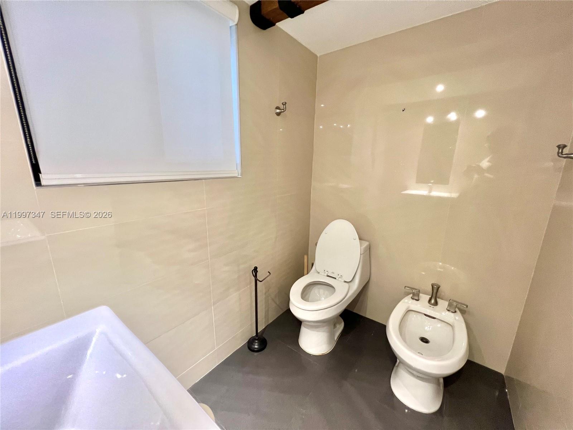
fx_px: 215
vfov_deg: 89.9
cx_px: 286
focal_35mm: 13
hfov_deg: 106.2
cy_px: 215
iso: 250
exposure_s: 1/60
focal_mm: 1.57
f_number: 1.8
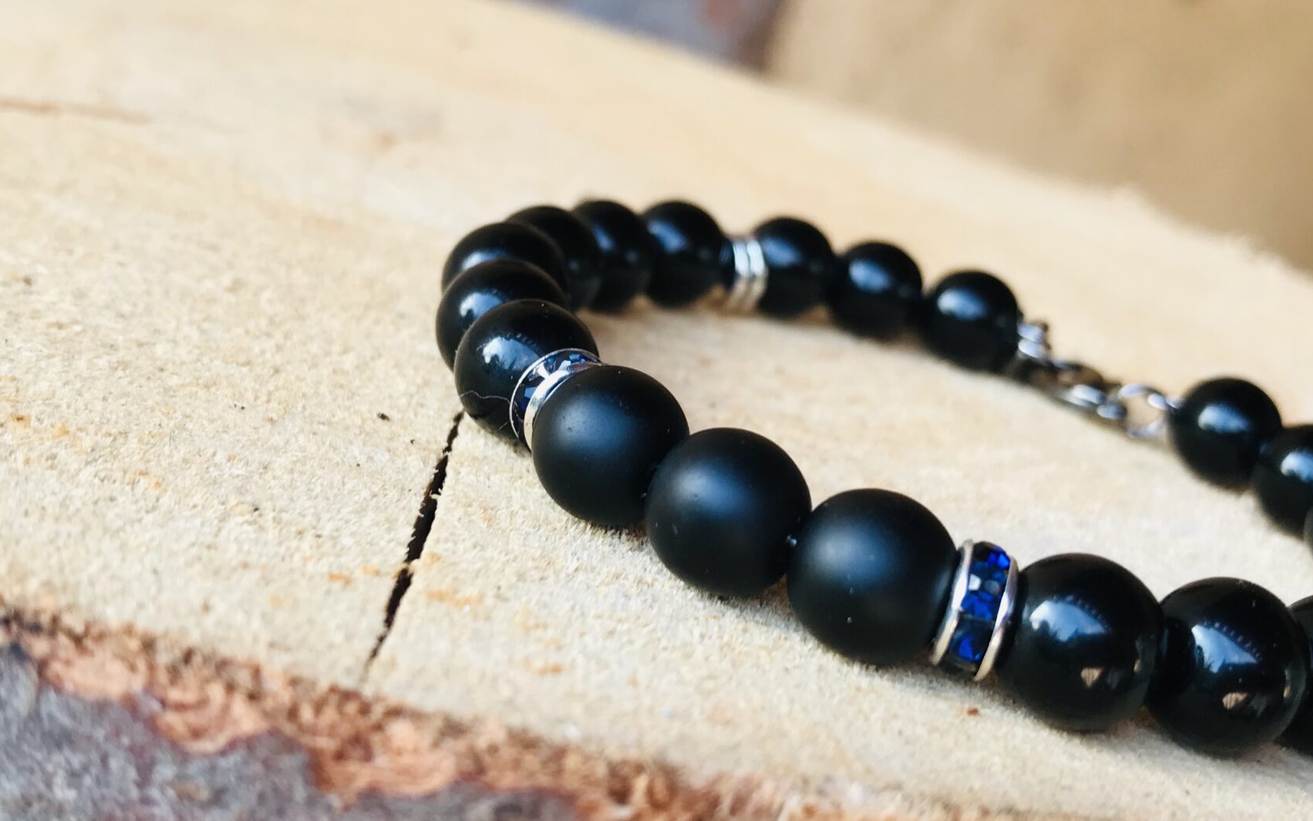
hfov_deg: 44.4
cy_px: 353
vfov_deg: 28.6
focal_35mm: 45
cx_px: 657
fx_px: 1610
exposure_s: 1/50
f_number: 1.8
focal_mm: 3.99
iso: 25
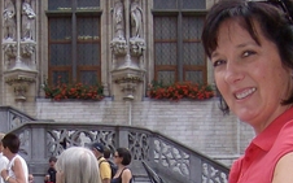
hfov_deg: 20.5
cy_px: 241
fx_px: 806
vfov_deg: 12.5
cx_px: 82
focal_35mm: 101
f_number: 2.8
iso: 200
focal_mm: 6
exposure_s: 1/612
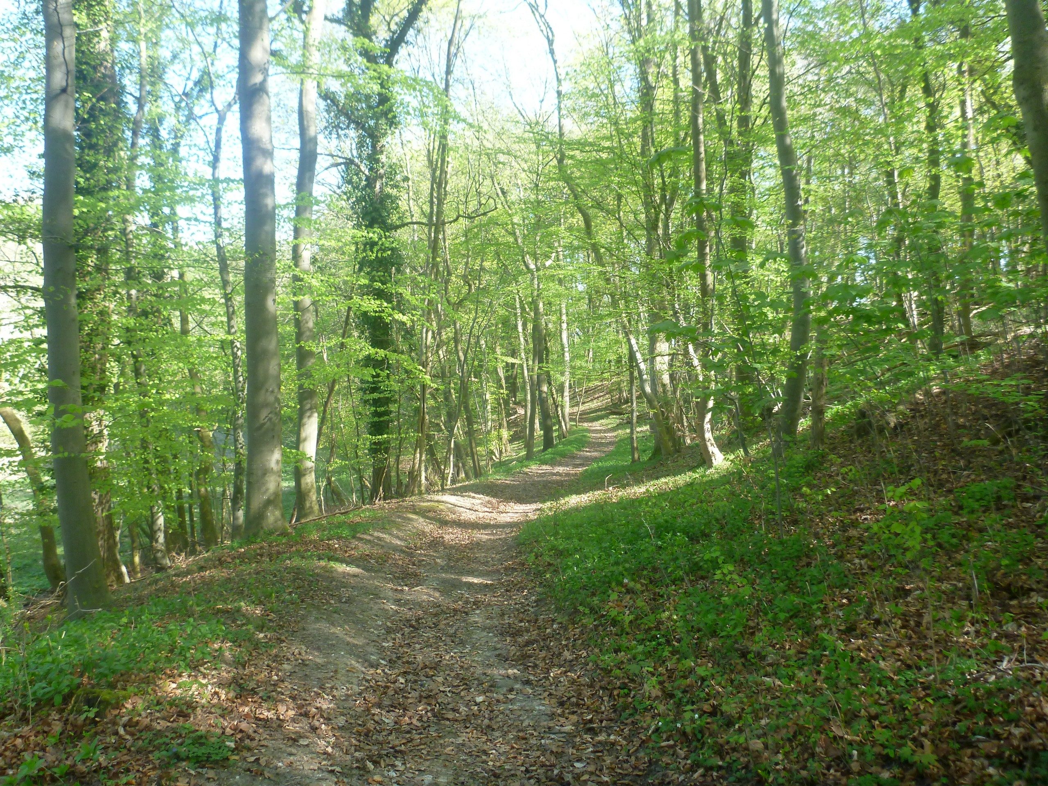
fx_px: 848
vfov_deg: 49.7
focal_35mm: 28
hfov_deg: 63.4
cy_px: 393
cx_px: 524
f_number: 3.3
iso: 200
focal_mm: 4.9
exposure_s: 1/125
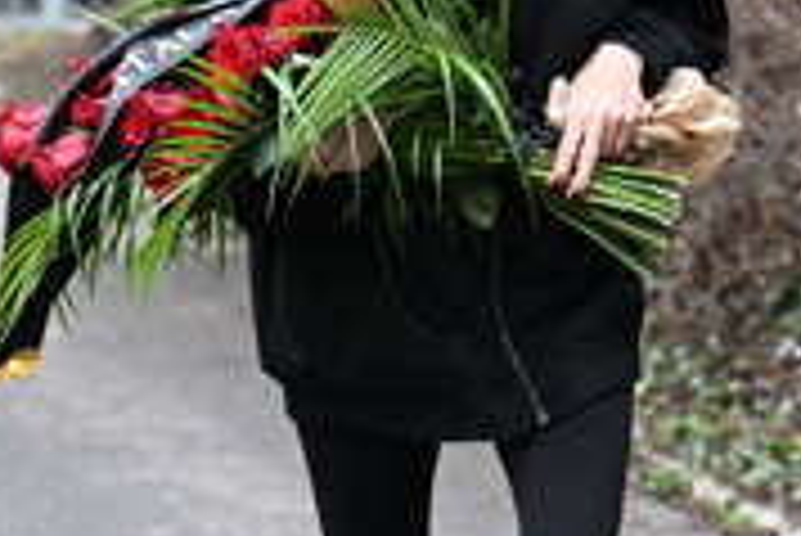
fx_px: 8039
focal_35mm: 361
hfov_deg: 5.7
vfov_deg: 3.8
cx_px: 1022
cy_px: 333
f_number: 4.5
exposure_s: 1/400
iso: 2000
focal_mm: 93
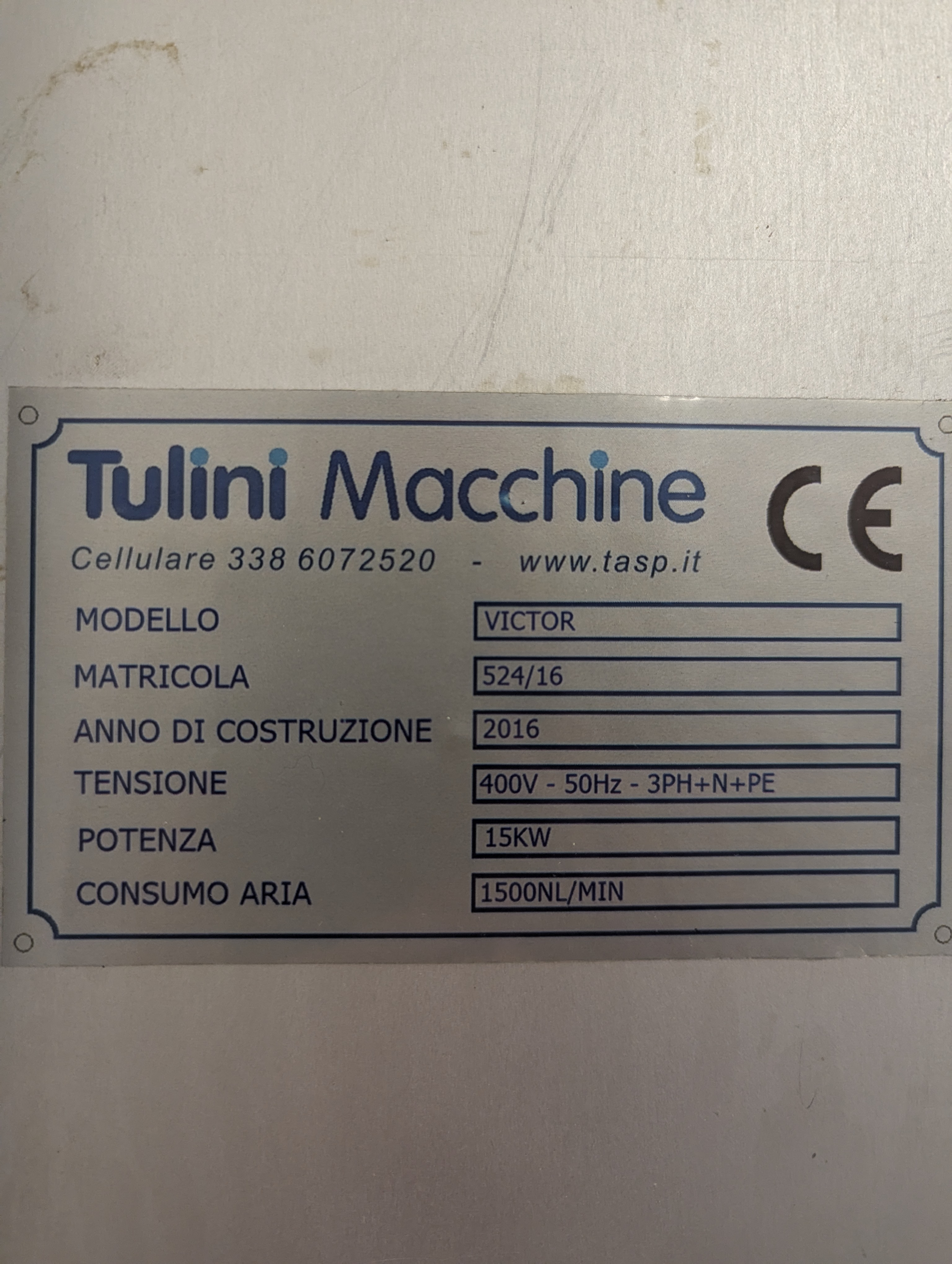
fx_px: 878
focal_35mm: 24
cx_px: 476
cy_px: 632
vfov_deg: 71.5
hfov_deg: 56.9
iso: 748
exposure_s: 1/100
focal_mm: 6.81
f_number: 1.85
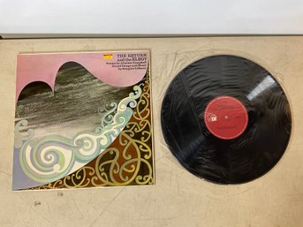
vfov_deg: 48.2
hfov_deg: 61.7
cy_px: 114
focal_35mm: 29
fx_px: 254
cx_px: 152
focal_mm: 3
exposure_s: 1/93
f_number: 1.8
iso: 64
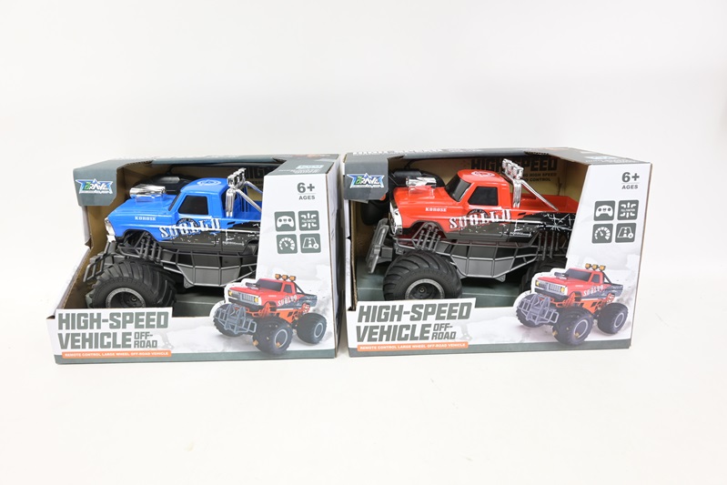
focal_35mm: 24
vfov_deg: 53.2
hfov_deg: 73.7
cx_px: 364
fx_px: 485
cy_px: 242
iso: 200
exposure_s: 1/15
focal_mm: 16
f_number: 5.6
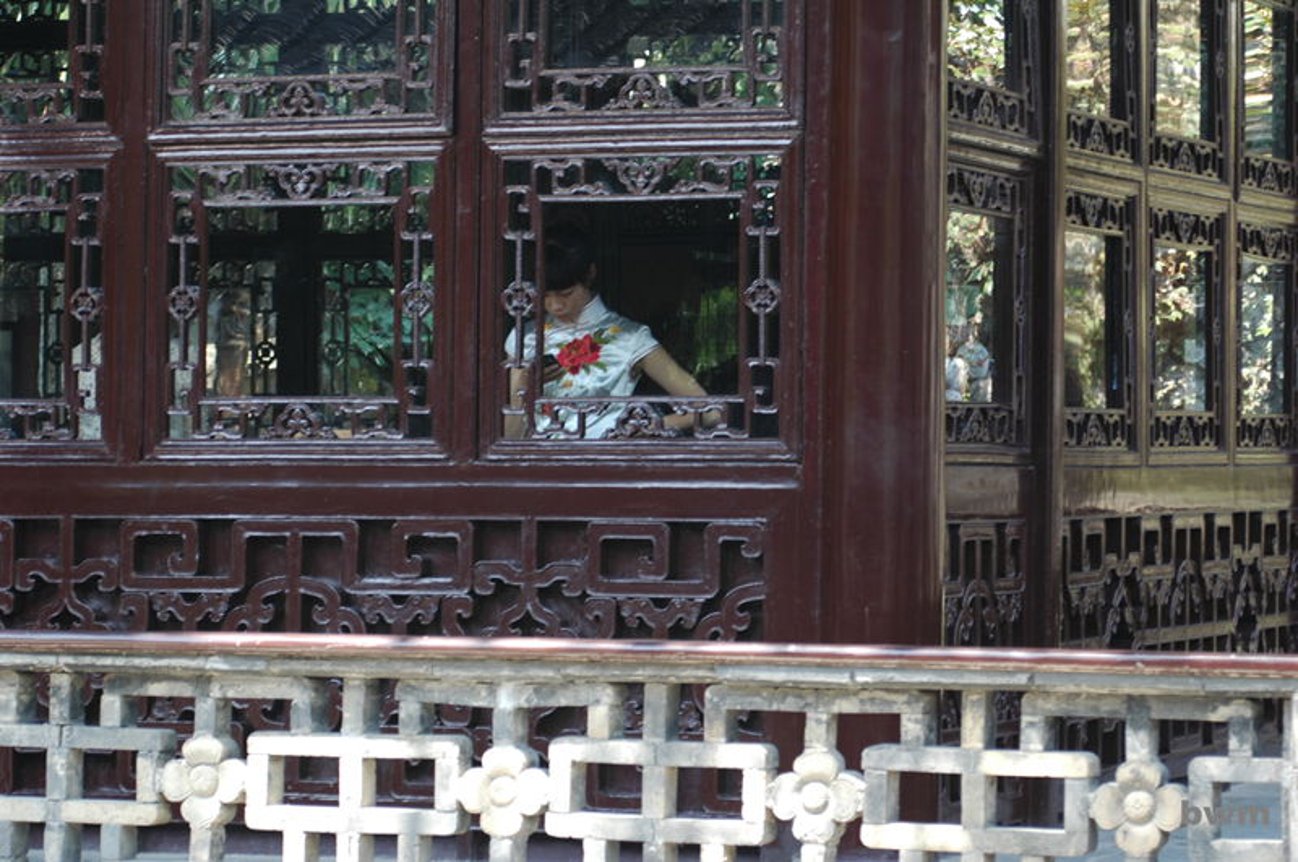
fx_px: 5401
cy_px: 431
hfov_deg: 13.7
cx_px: 649
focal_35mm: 150
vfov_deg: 9.1
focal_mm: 100
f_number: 7.1
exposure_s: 1/40
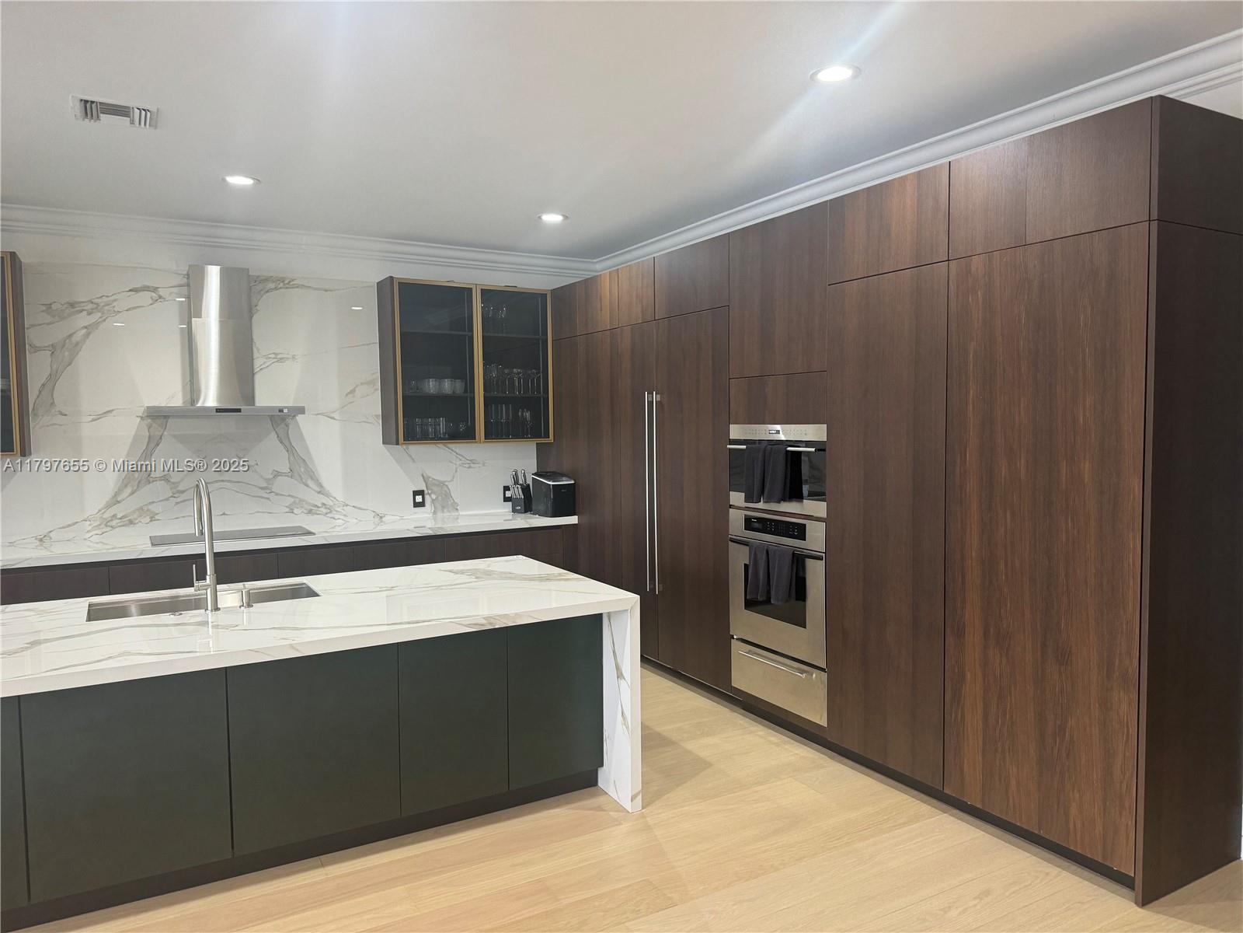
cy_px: 466
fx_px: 862
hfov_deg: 71.6
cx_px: 622
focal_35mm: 24
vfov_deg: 56.8
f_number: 1.78
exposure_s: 1/60
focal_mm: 6.76
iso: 200
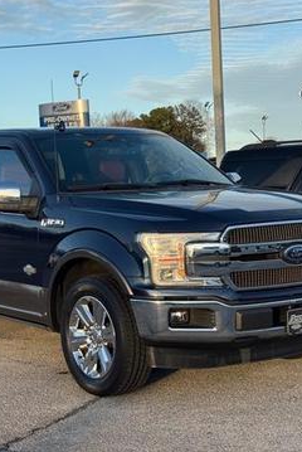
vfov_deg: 28.8
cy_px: 228
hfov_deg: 19.4
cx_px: 102
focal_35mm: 70
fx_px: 879
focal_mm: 6.76
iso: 64
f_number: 1.78
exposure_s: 1/1287
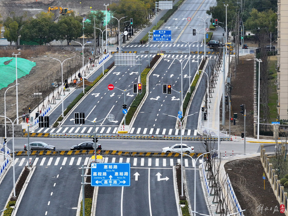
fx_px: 1389
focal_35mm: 167
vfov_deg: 8.9
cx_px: 144
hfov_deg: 11.8
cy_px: 108
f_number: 3.4
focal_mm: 30.71
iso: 100
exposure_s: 1/80
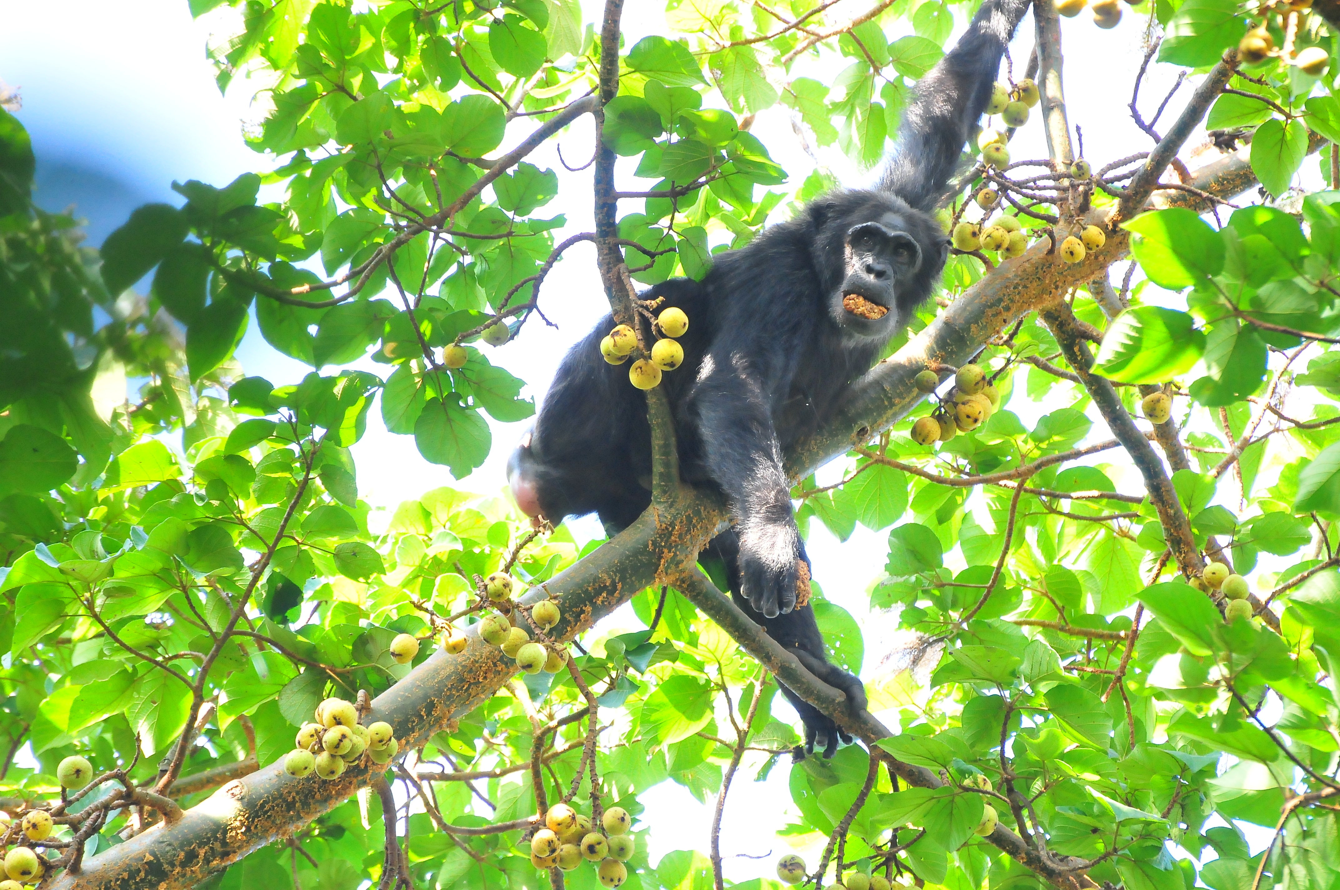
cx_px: 670
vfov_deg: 3.0
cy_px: 445
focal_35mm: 450
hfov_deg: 4.6
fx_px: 16729
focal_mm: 300
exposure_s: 1/125
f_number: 5.6
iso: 1100
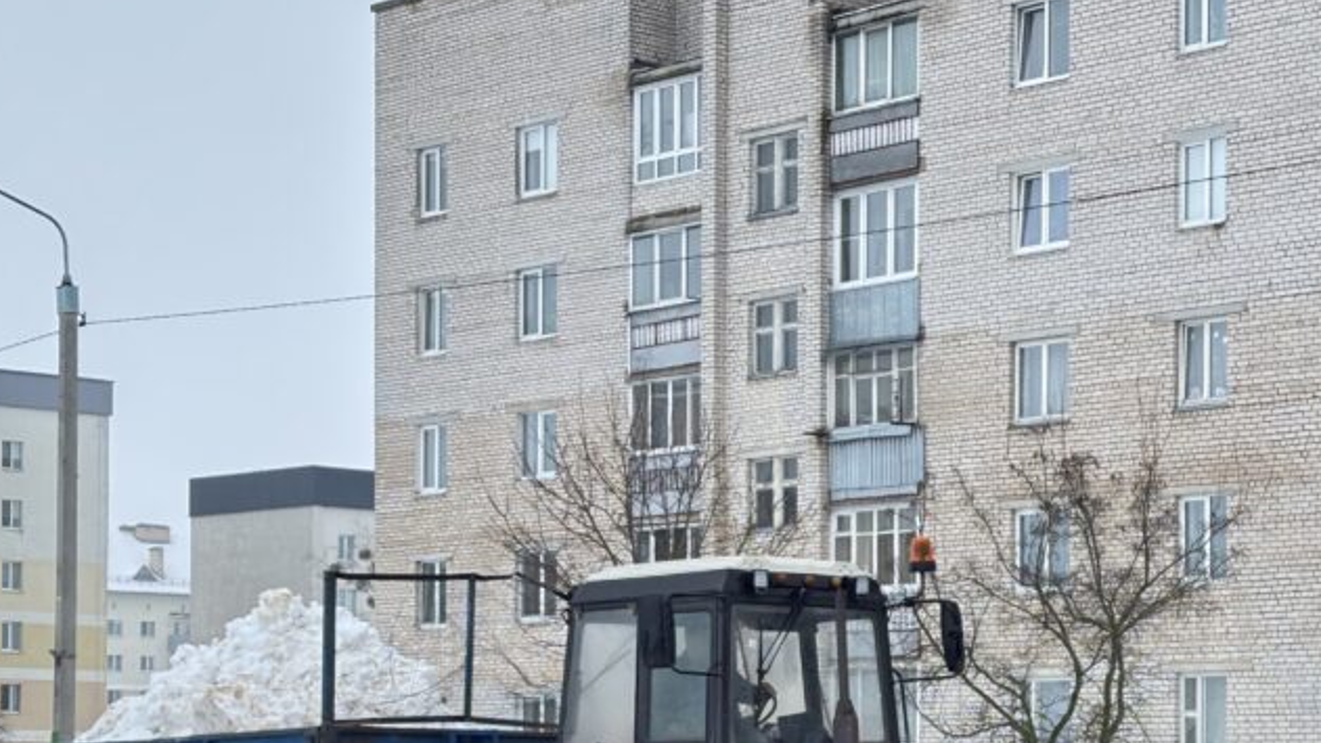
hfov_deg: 23.1
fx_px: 3223
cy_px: 680
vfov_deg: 13.0
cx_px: 873
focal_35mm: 92
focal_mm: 5.96
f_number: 1.6
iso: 32
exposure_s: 1/335
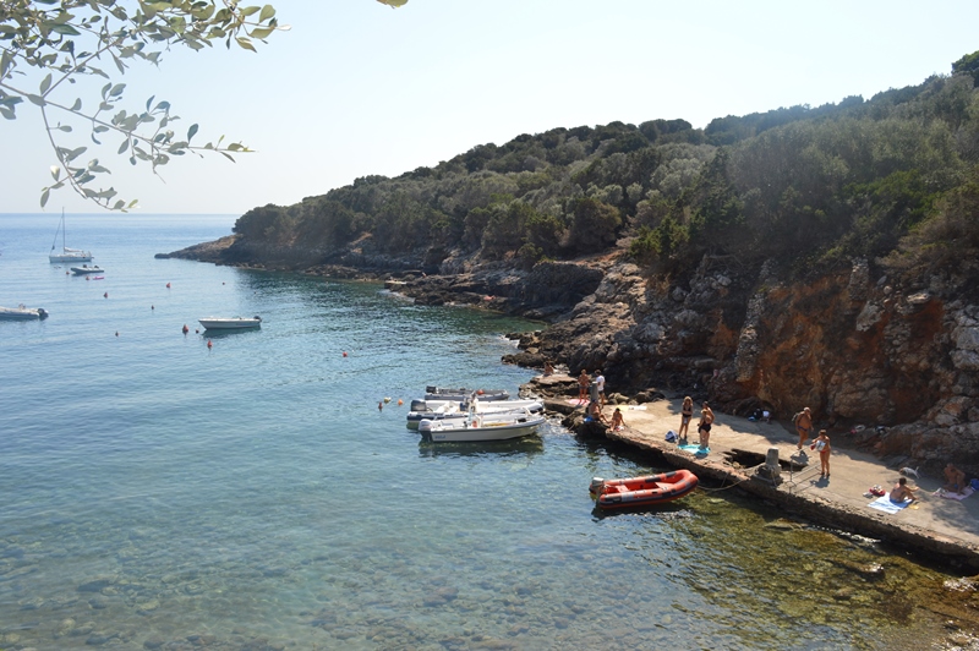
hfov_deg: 67.4
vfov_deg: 47.9
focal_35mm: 27
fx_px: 734
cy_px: 326
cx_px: 490
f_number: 9
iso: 100
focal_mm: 18
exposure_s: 1/200
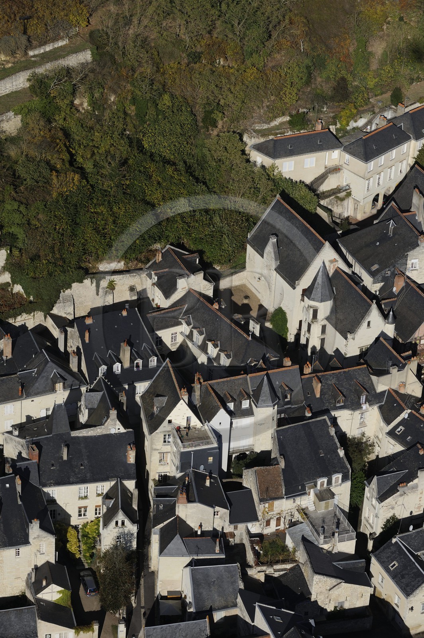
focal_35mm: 120
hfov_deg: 11.4
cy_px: 319
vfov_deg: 17.1
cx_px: 212
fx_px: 2124
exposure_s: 1/800
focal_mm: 120
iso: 400
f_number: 13
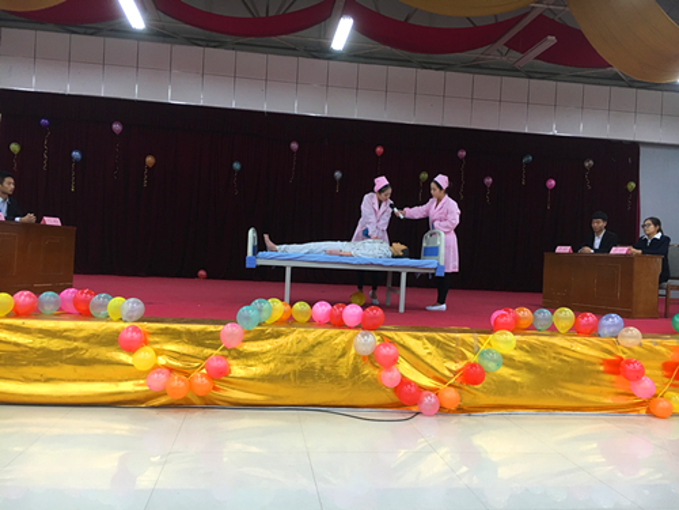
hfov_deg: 61.7
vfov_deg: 48.2
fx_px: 569
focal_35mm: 29
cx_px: 340
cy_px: 255
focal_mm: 4.15
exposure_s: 1/33
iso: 100
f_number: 2.2
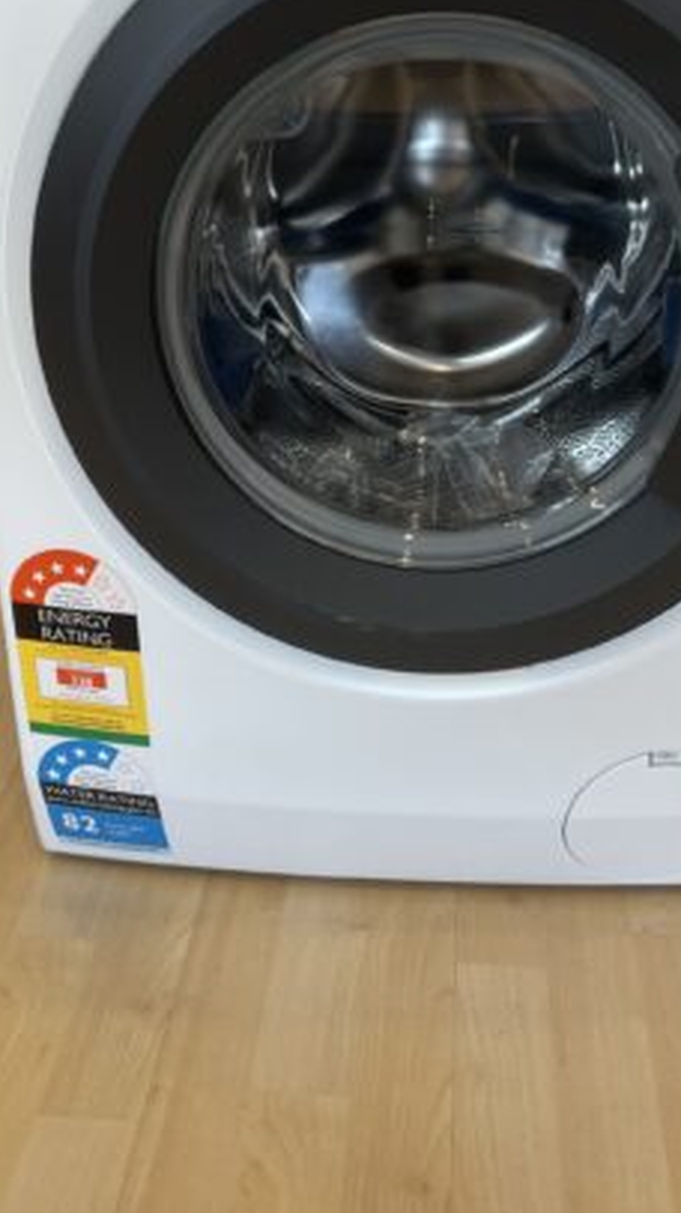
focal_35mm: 40
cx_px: 400
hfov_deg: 29.6
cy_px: 408
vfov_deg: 49.6
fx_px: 1286
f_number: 1.5
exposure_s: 1/100
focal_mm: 5.7
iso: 50
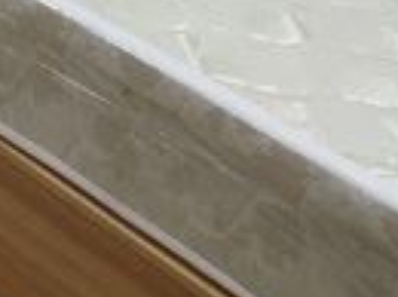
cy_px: -517
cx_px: -453
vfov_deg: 7.3
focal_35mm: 185
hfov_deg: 9.8
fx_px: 2123
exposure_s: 1/100
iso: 151
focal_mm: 4.35
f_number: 1.8
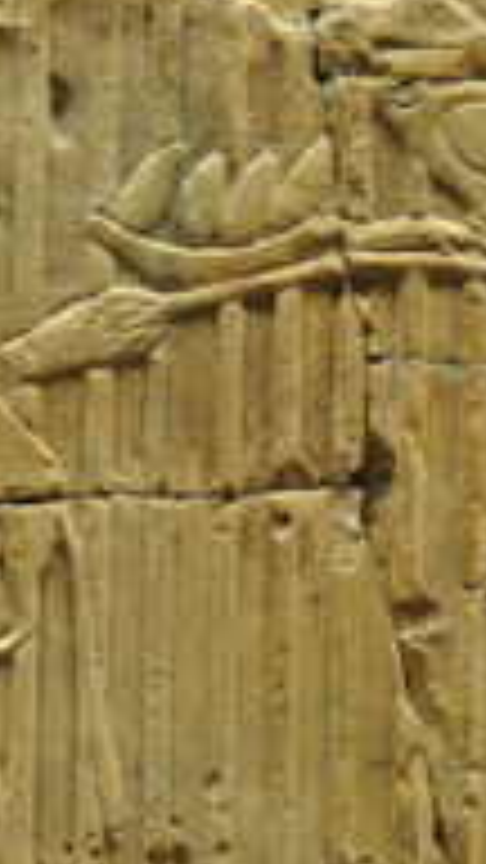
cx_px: -346
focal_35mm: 269
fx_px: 6167
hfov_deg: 4.5
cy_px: 266
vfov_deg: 8.0
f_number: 5
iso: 800
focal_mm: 75
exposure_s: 1/25
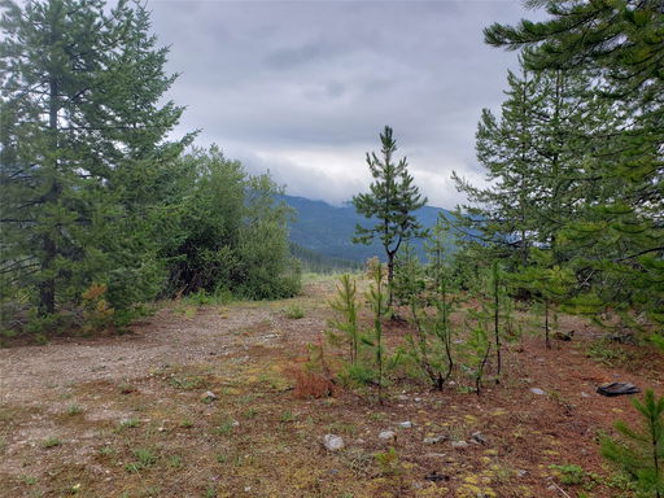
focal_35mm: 26
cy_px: 249
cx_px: 332
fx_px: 499
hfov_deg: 67.3
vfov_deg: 53.1
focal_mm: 4.3
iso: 50
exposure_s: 1/315
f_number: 2.4
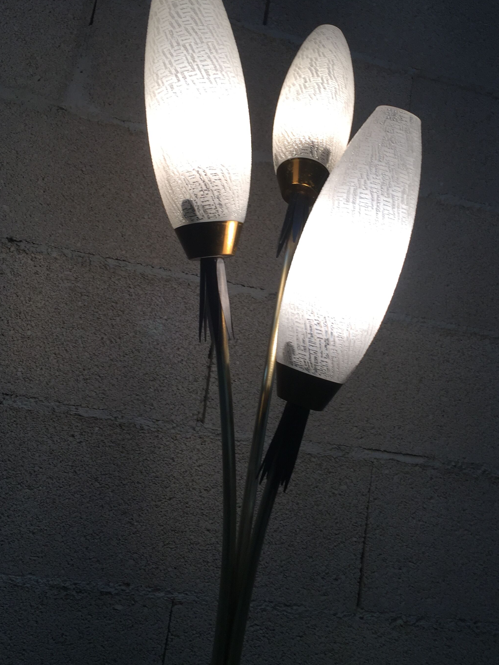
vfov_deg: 52.5
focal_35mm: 35
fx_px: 673
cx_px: 257
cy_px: 300
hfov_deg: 40.7
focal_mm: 4.15
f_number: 2.2
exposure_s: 1/168
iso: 32
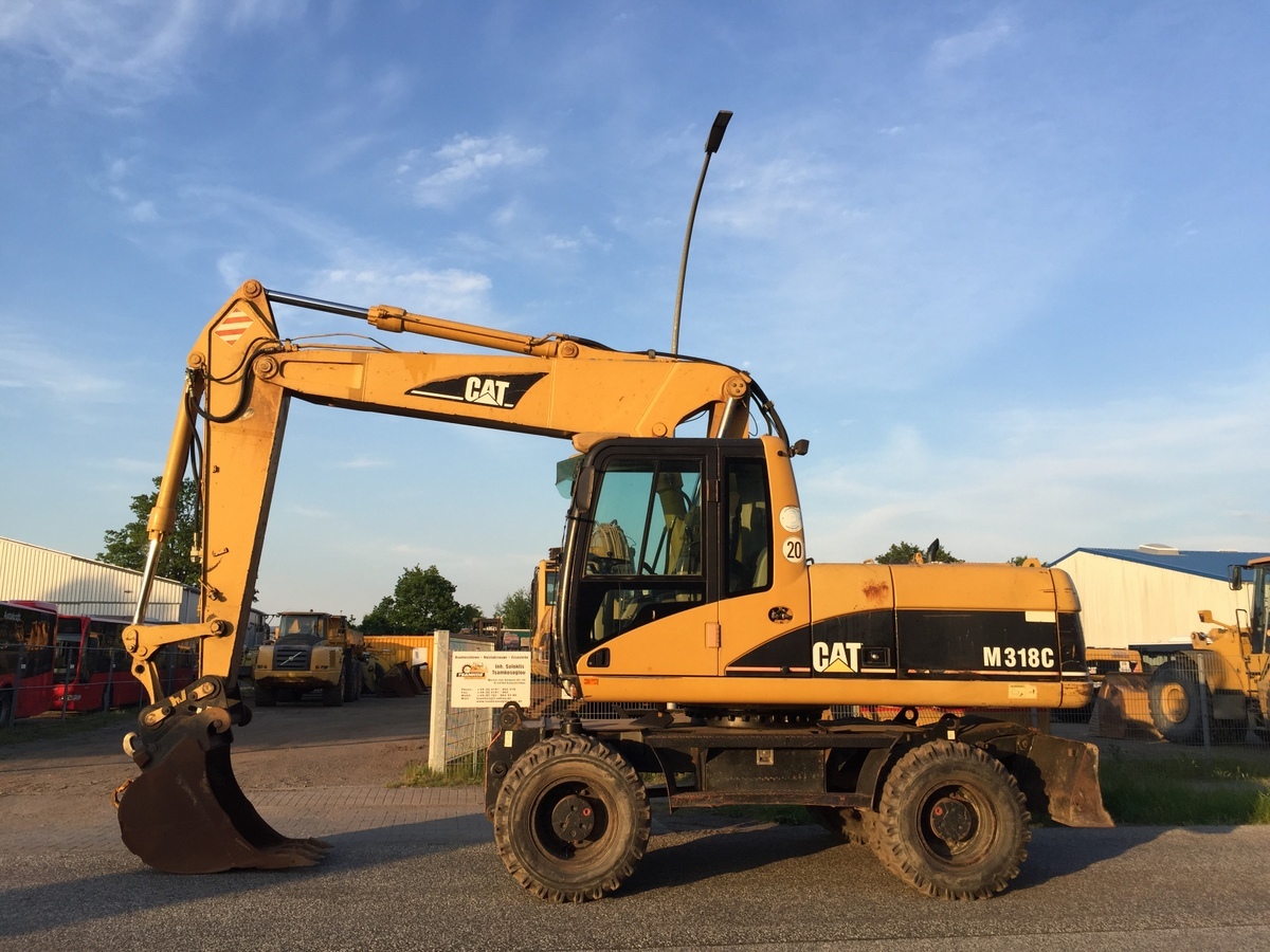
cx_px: 635
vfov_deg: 48.2
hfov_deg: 61.7
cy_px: 476
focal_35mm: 29
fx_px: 1064
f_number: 2.2
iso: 32
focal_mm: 4.15
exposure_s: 1/682
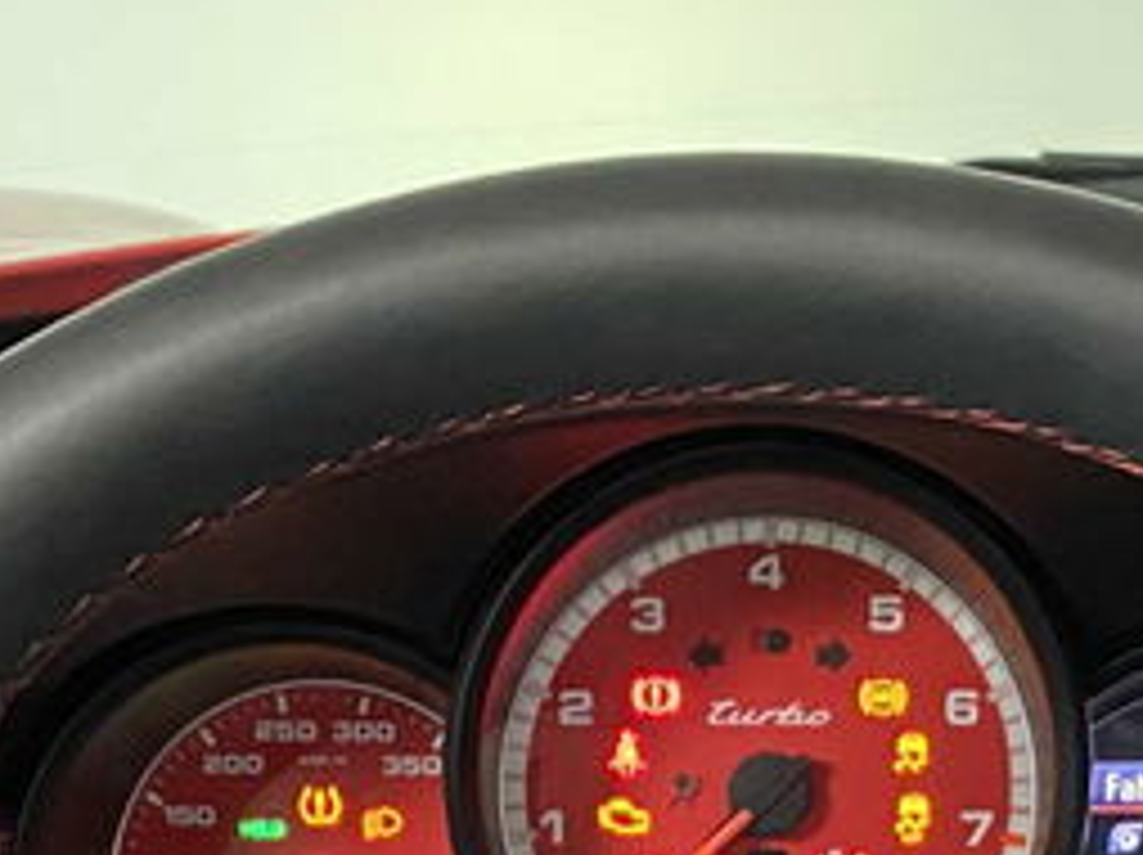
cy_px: 1310
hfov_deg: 18.7
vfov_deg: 13.2
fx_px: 3464
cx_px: 738
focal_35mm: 105
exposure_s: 1/45
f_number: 1.8
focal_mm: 4.25
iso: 500
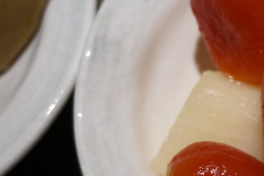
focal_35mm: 96
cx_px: 310
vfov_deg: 14.2
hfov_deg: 20.0
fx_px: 704
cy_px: 115
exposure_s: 1/60
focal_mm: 26
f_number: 4.5
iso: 1000
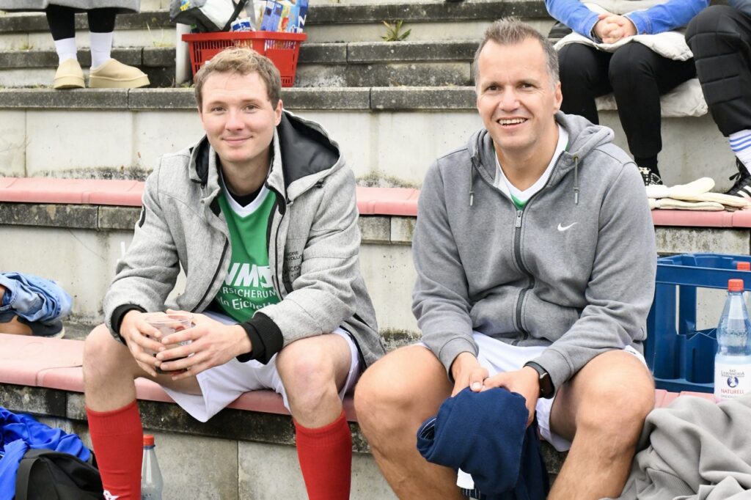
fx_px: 1043
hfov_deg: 39.6
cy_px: 250
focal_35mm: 50
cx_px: 376
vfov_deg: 27.0
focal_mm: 50
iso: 6400
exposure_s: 1/1000
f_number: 13
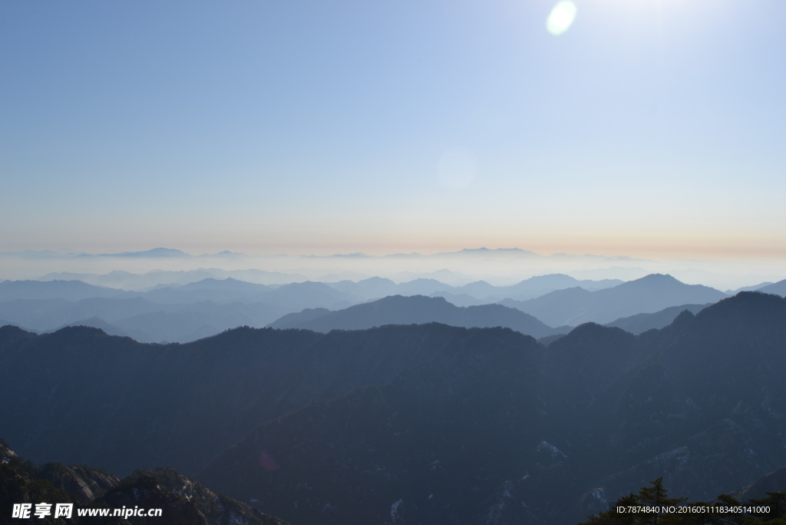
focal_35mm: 36
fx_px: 786
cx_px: 393
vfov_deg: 36.9
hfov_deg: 53.1
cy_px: 262
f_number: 9
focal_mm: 24
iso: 100
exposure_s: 1/320
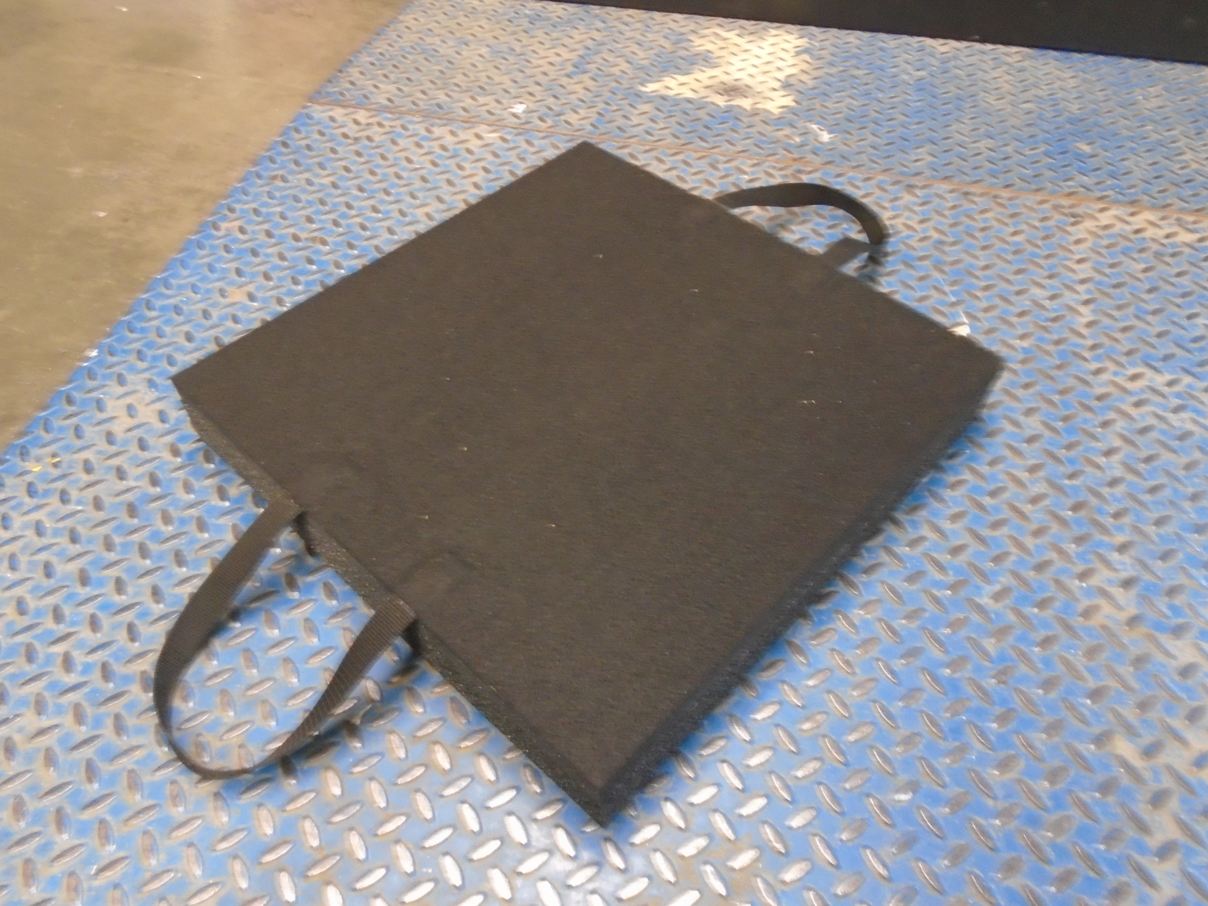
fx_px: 907
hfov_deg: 67.3
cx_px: 604
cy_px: 453
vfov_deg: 53.1
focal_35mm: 26
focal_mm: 4.6
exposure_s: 1/5
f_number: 3.2
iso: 400
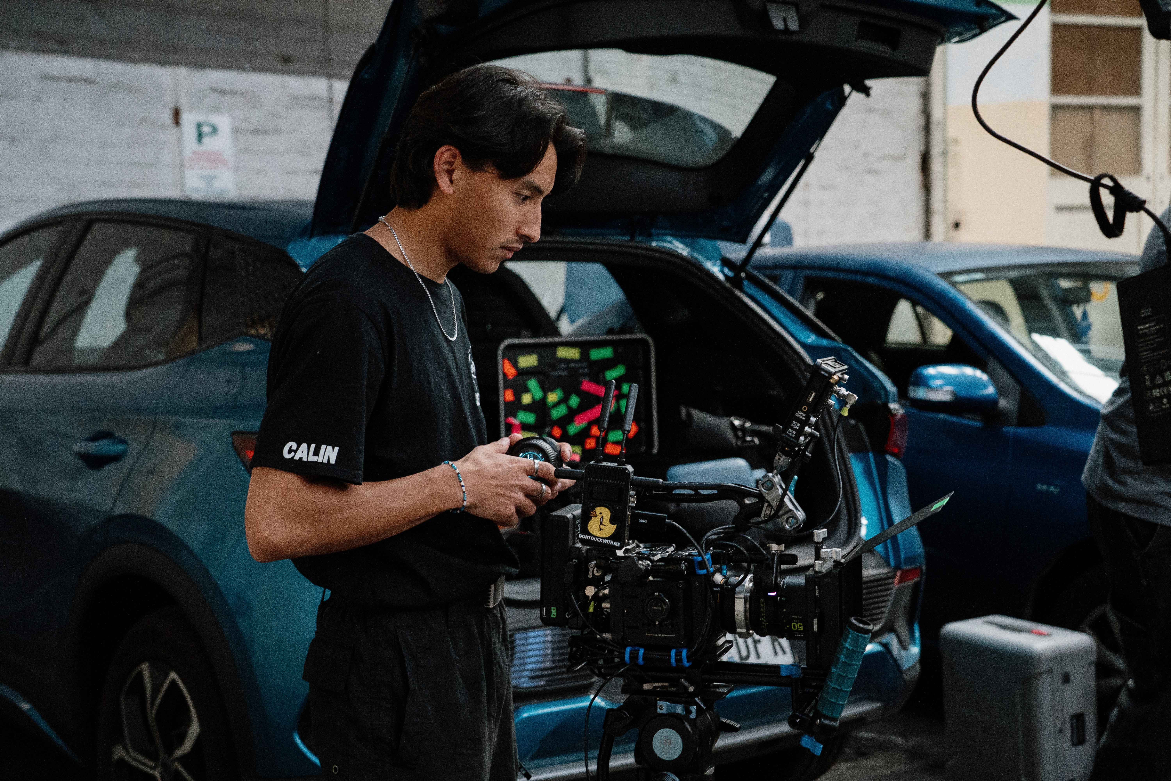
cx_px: 586
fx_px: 1724
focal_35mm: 53
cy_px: 390
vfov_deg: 25.5
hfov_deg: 37.5
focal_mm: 53
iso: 8000
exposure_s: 1/200
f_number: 4.5
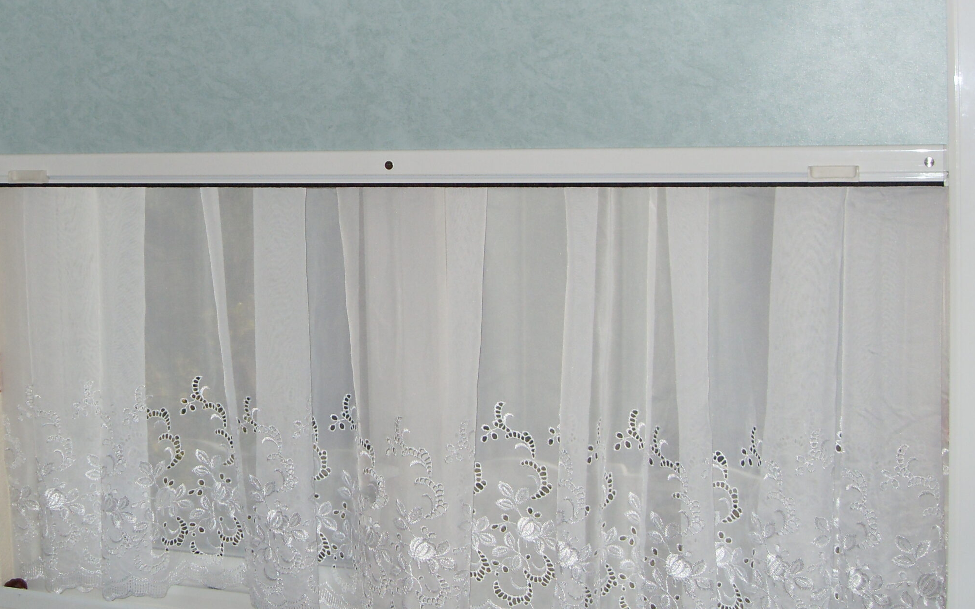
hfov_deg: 40.3
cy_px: 174
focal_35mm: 50
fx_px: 1329
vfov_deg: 25.6
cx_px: 472
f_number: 2.8
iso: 80
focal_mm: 6.3
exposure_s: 1/750
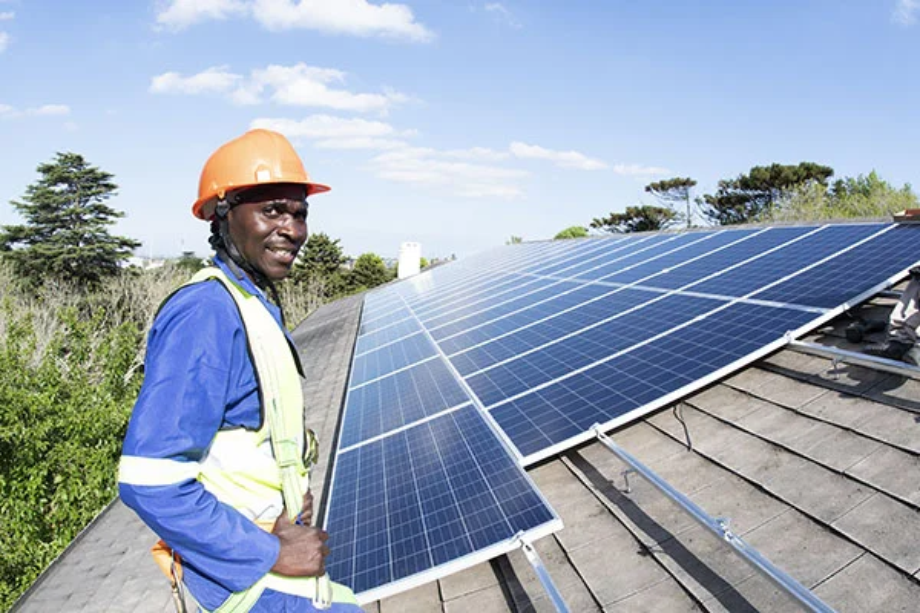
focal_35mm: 24
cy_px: 306
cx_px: 460
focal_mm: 16
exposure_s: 1/500
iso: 400
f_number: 9
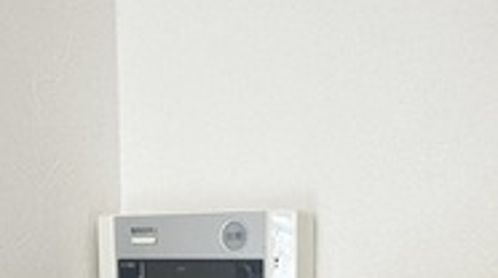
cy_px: 339
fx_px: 607
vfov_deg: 23.5
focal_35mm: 46
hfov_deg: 44.5
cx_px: 292
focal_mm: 2.22
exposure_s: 1/121
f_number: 2.2
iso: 200
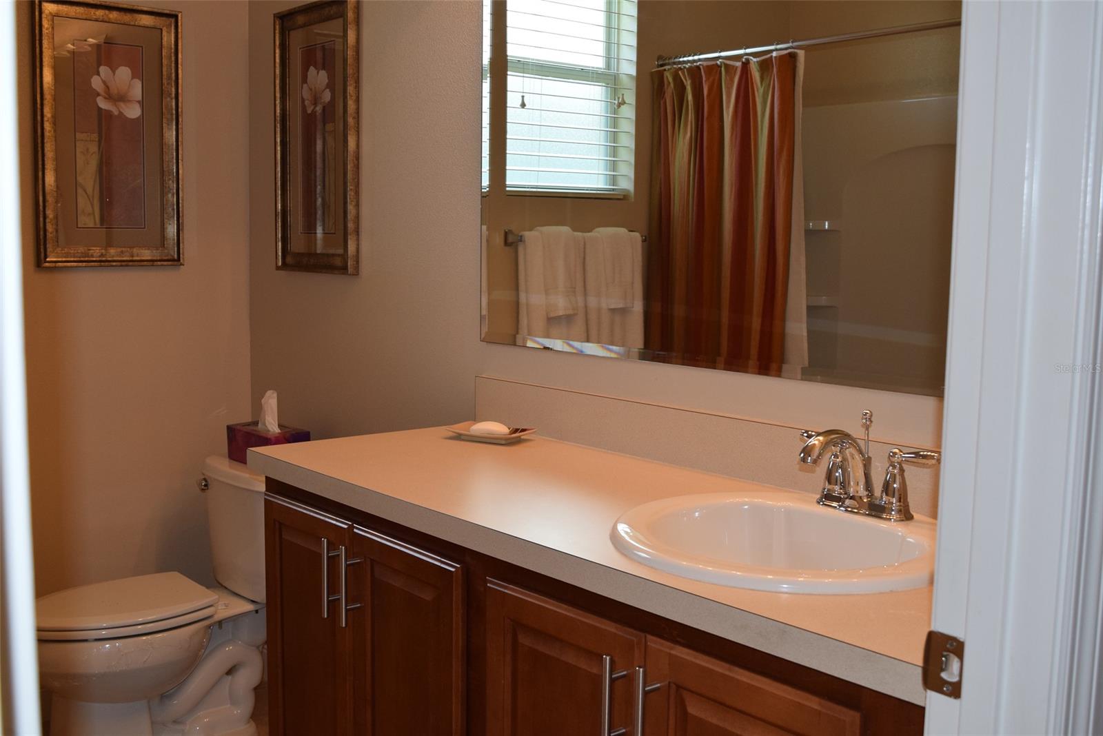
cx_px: 552
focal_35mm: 38
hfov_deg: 51.3
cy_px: 368
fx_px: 1149
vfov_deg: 35.5
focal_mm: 25
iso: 720
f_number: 5.6
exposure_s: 1/125
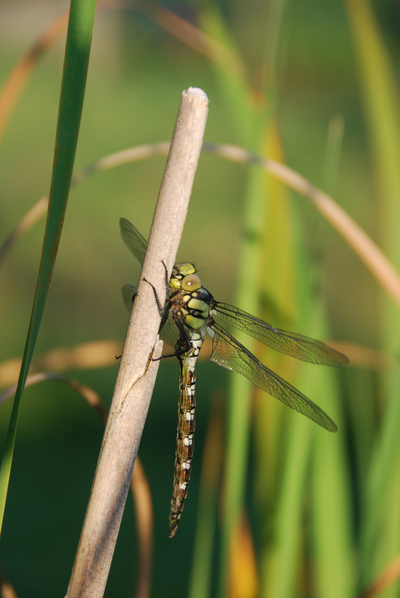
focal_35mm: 225
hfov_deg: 6.1
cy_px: 299
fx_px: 3741
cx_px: 200
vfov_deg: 9.1
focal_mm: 150
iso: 110
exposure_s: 1/125
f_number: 8
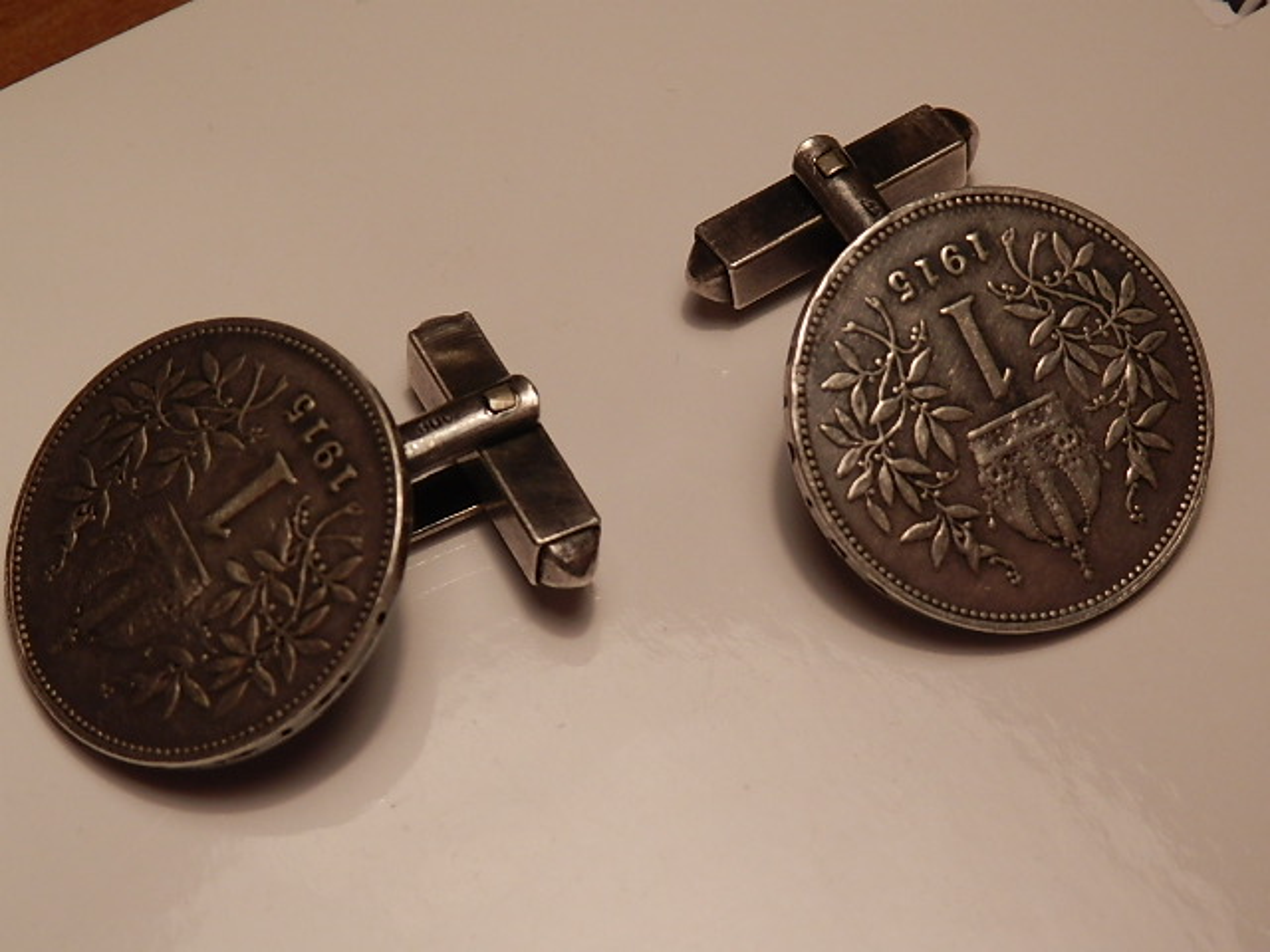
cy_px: 476
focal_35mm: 66
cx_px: 635
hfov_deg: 29.4
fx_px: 2421
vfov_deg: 22.3
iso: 250
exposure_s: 1/100
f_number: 4.4
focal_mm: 11.9
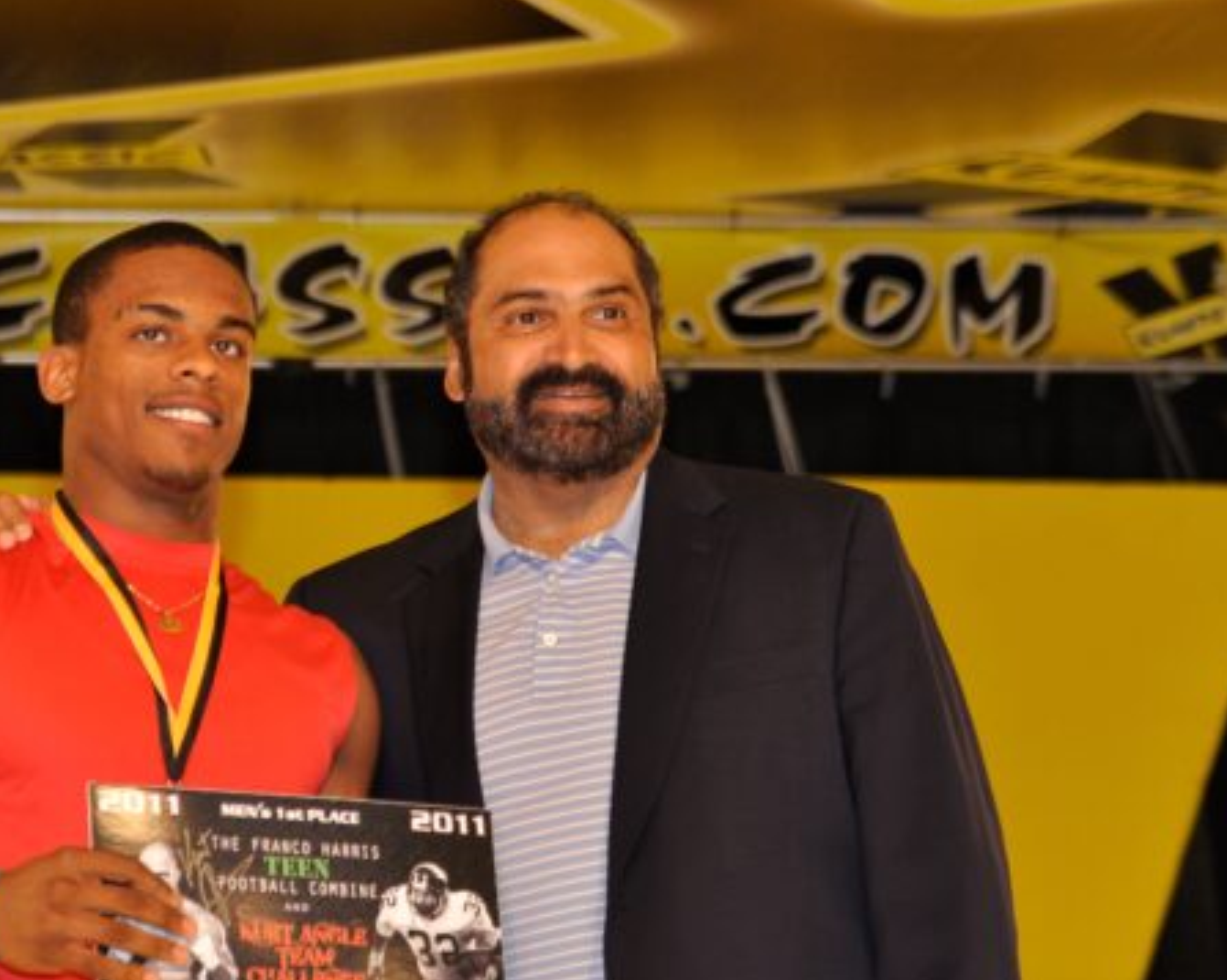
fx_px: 5117
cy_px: 572
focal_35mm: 141
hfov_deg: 13.7
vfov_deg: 10.9
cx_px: 406
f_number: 4
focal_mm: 70
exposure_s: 1/200
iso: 640
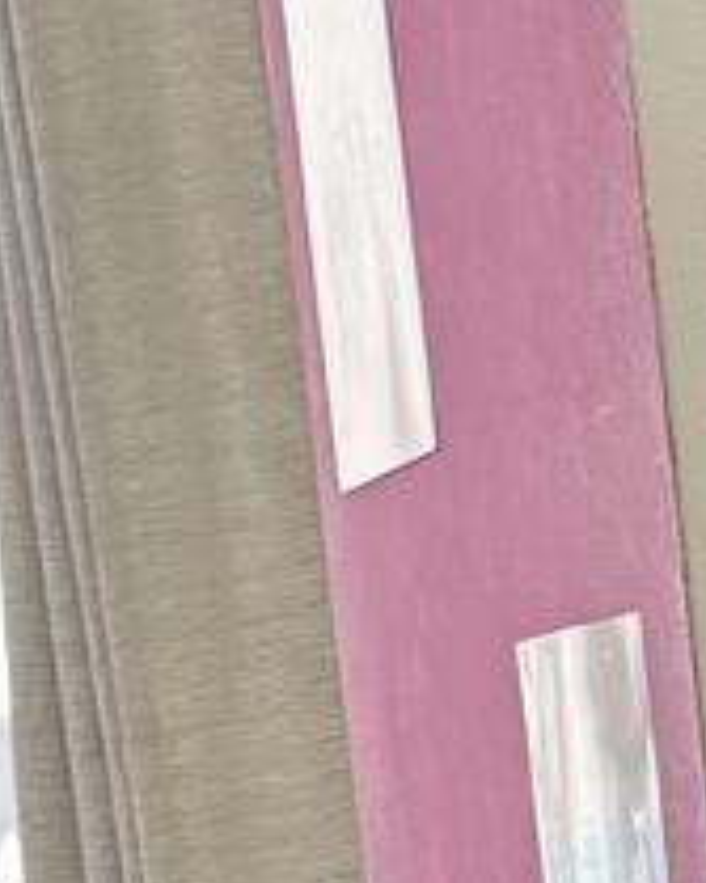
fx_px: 4391
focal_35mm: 168
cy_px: 1643
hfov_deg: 8.7
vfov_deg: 10.7
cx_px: -687
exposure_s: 1/100
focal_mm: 6.76
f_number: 1.78
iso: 100
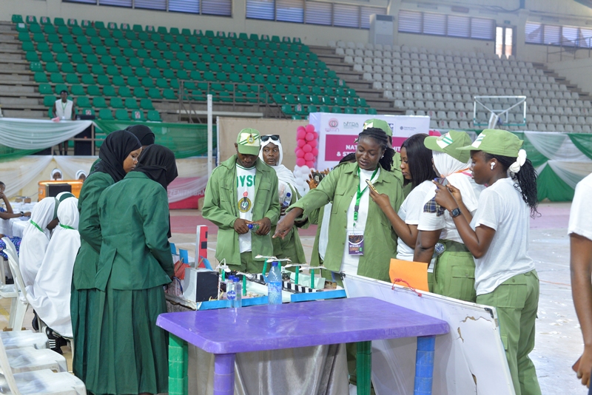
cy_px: 198
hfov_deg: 39.6
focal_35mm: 50
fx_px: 822
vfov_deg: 27.0
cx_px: 296
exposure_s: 1/125
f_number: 3.5
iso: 1600
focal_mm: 50
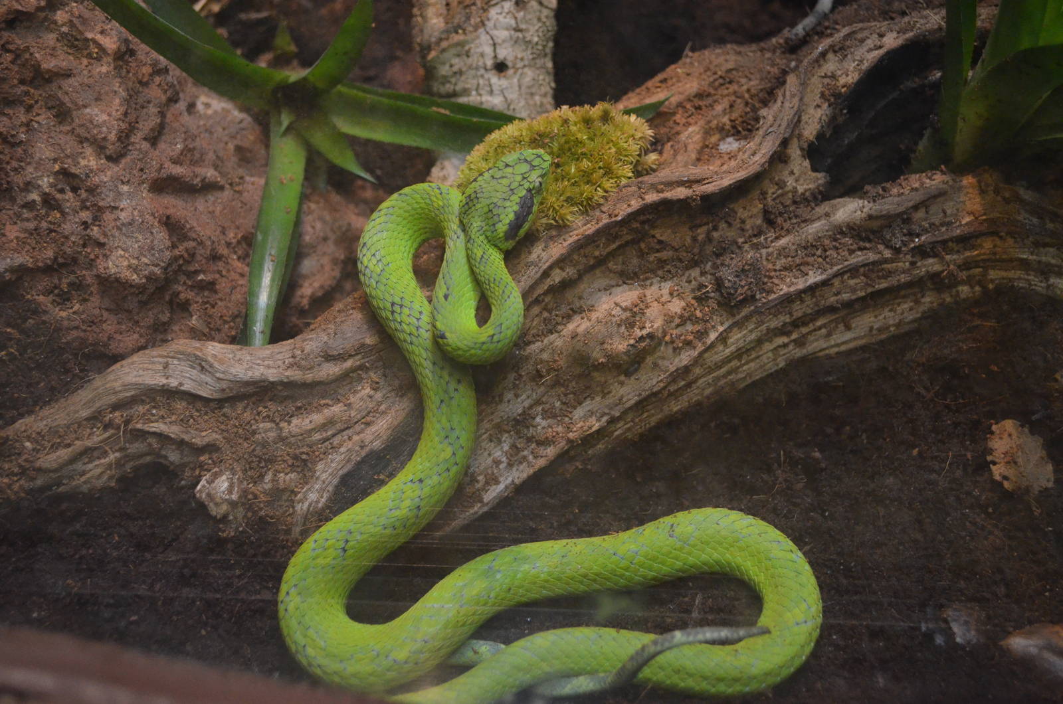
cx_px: 532
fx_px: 1415
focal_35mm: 48
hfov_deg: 41.2
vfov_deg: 28.0
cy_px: 352
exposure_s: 1/30
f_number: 4.8
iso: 2800
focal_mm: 32
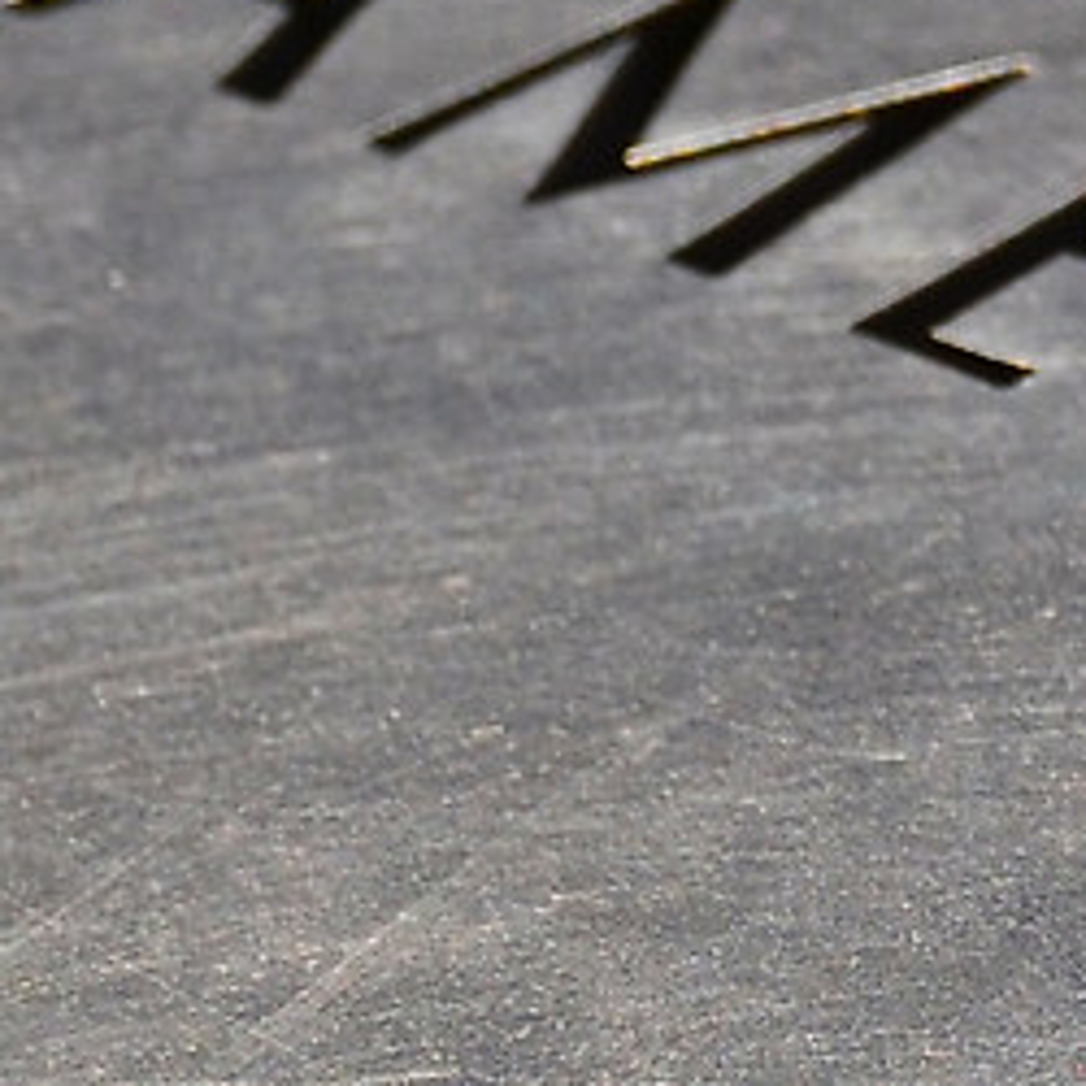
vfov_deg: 2.9
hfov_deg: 2.8
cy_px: 641
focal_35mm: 611
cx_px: 3788
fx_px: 21687
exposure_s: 1/2500
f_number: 2.8
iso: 200
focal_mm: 50
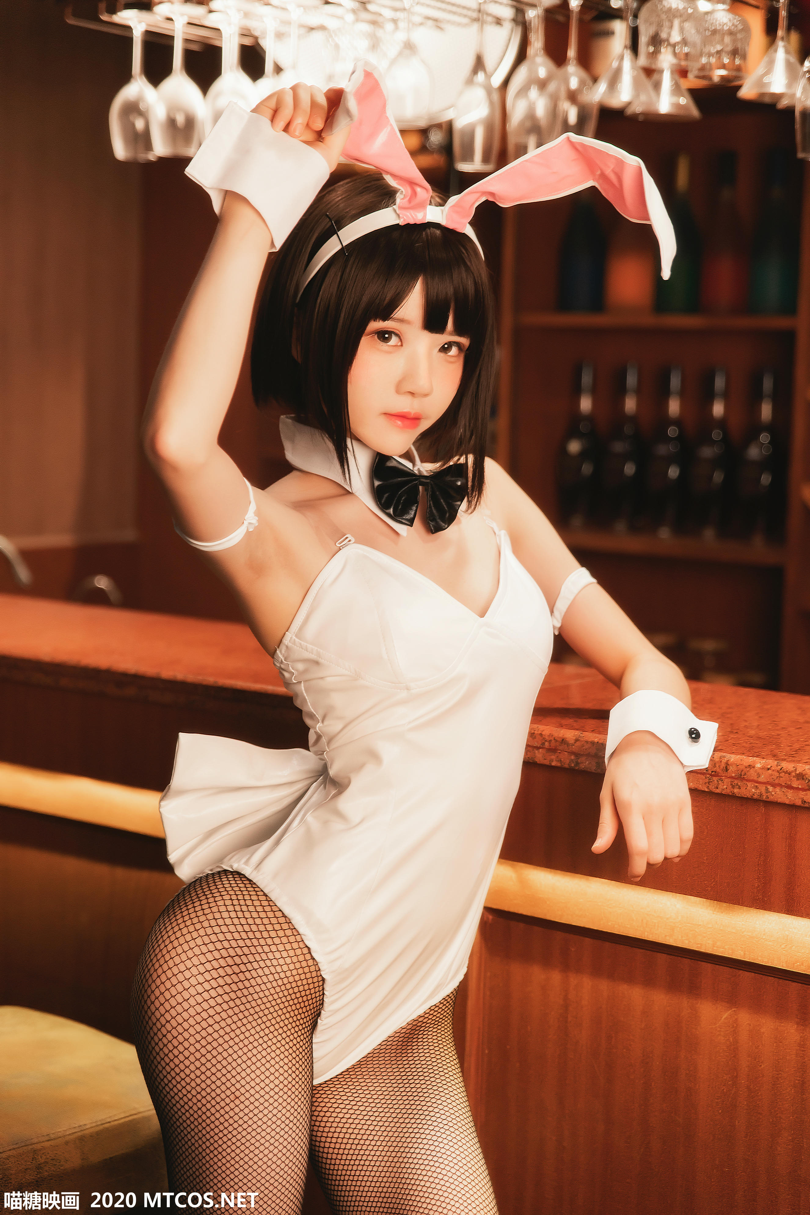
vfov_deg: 28.8
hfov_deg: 19.5
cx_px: 405
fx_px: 2361
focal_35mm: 70
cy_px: 608
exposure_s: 1/125
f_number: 2.8
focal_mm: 70
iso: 1600
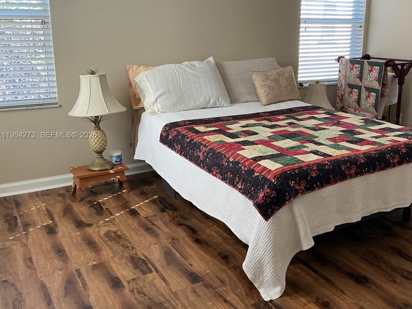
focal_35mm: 37
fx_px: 440
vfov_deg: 38.6
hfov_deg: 49.6
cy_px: 136
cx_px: 258
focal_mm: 3
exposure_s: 1/60
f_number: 1.8
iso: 80
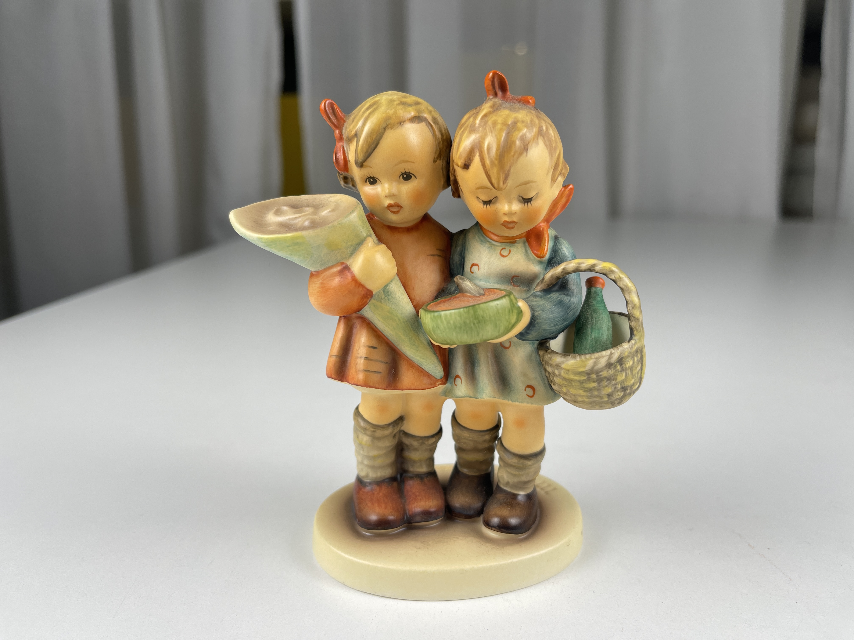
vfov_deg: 54.9
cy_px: 320
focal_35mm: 25
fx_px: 617
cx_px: 427
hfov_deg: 69.4
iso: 32
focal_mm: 5.1
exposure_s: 1/155
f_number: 1.6
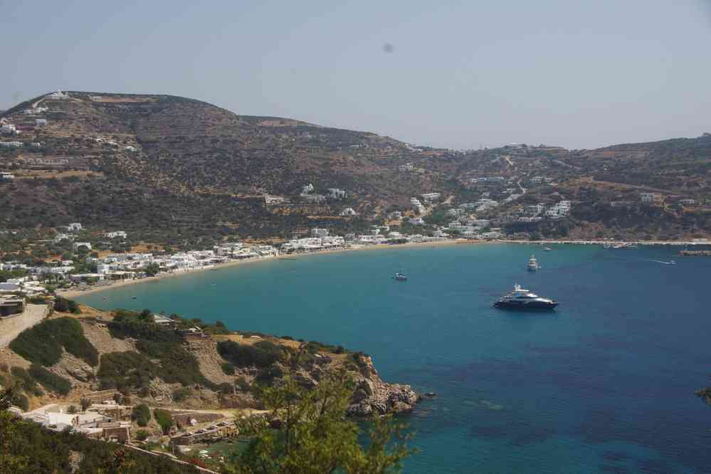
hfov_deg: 31.4
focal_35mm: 64
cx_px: 356
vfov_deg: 21.2
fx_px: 1264
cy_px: 237
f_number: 11
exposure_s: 1/125
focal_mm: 42.5
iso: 200
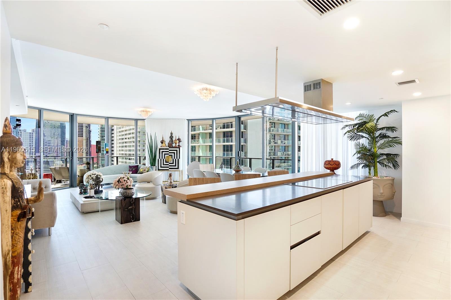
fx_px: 200
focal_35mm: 16
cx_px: 226
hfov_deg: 96.7
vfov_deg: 73.7
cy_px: 150
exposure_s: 1/125
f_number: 4.5
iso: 400
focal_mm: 16
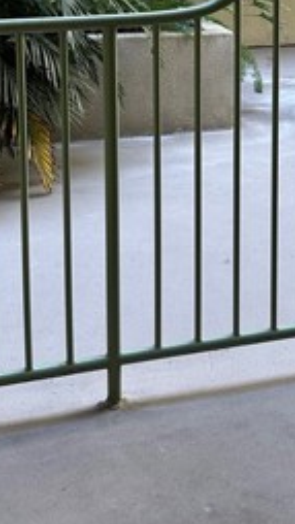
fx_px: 917
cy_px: 47
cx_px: 274
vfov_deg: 30.4
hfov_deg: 17.9
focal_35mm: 66
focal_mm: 6.86
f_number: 1.78
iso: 80
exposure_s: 1/120
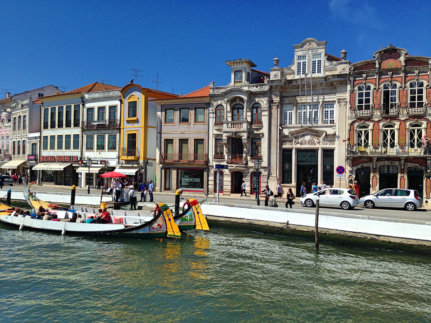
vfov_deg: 42.9
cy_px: 162
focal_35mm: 33
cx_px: 216
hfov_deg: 55.4
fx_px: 411
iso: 50
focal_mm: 4.12
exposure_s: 1/2710
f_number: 2.4
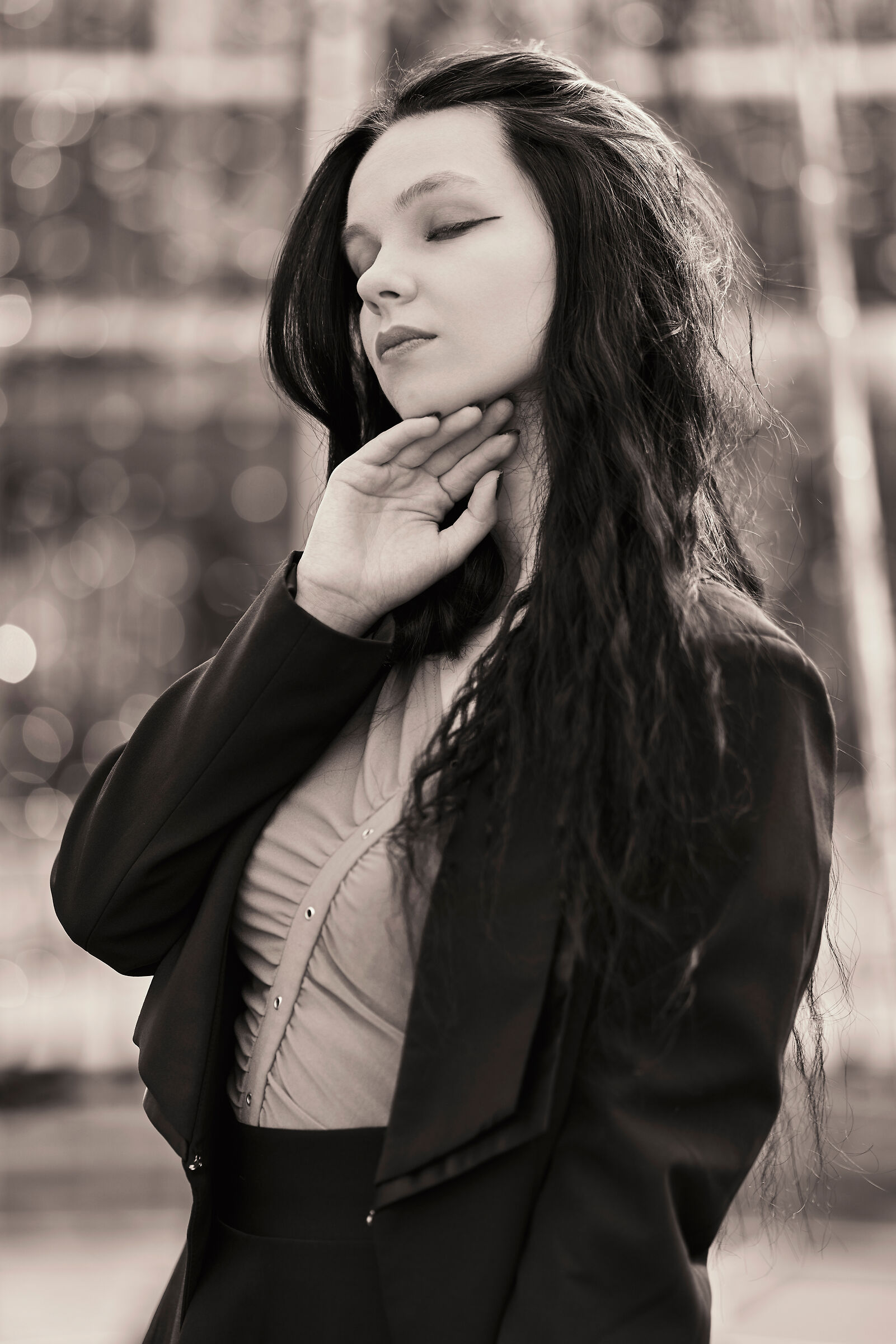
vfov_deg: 15.2
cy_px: 672
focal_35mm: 135
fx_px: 5037
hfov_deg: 10.2
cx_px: 448
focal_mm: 135
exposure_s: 1/400
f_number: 1.8
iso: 100
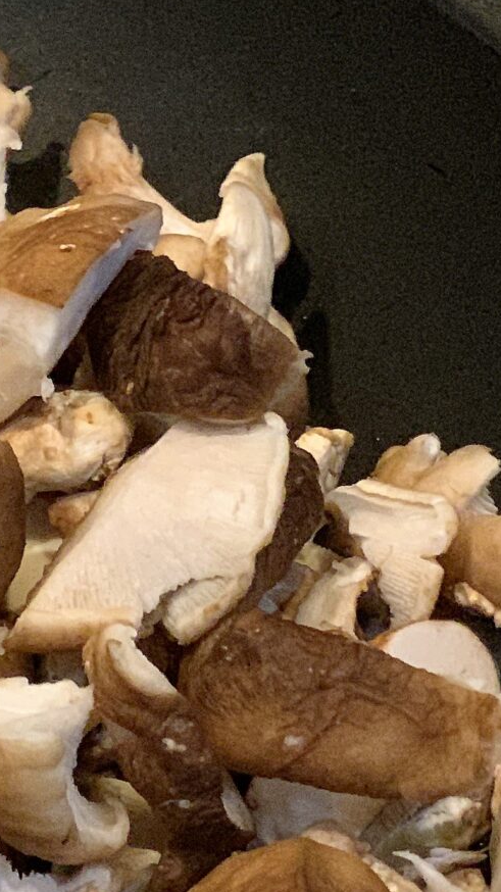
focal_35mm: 166
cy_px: 595
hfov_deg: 6.9
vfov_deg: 12.9
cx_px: -649
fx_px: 3924
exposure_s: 1/50
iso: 250
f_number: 2.4
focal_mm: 6
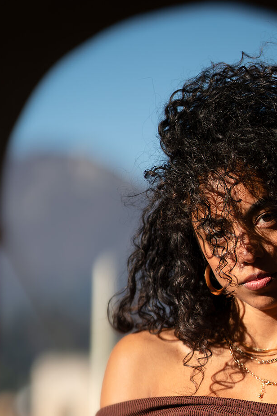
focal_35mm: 221
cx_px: 235
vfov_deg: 9.2
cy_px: 448
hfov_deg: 6.2
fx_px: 2549
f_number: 1.4
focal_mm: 85
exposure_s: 1/6400
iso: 100
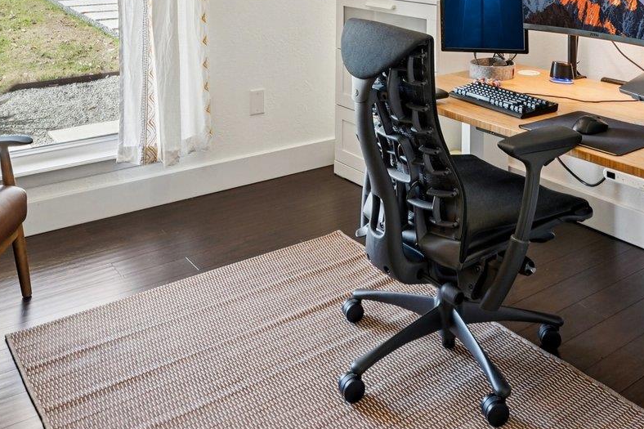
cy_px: -69
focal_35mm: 39
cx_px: 419
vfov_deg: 29.7
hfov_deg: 48.6
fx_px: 702
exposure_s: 1/25
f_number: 8
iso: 400
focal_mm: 15.1
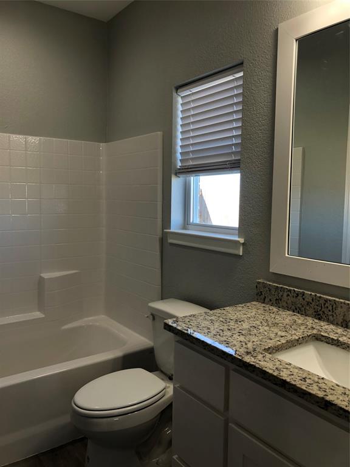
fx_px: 377
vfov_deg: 63.4
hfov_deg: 49.7
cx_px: 175
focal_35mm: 28
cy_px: 234
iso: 64
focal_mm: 3.99
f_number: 1.8
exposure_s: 1/120
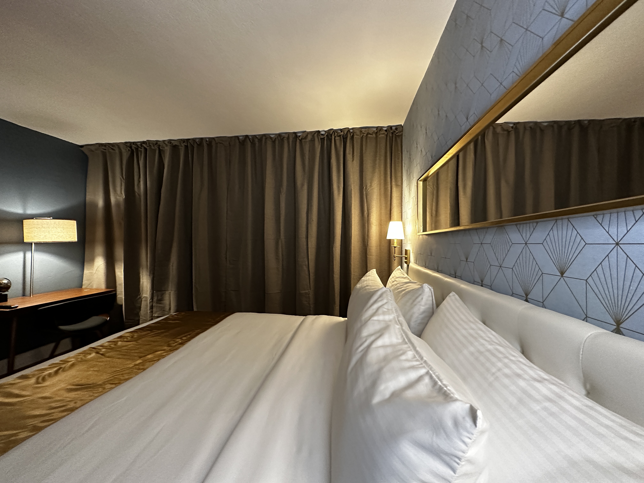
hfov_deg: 102.1
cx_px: 322
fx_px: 260
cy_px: 242
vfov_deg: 85.7
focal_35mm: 14
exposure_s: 1/60
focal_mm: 2.22
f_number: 2.2
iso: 640
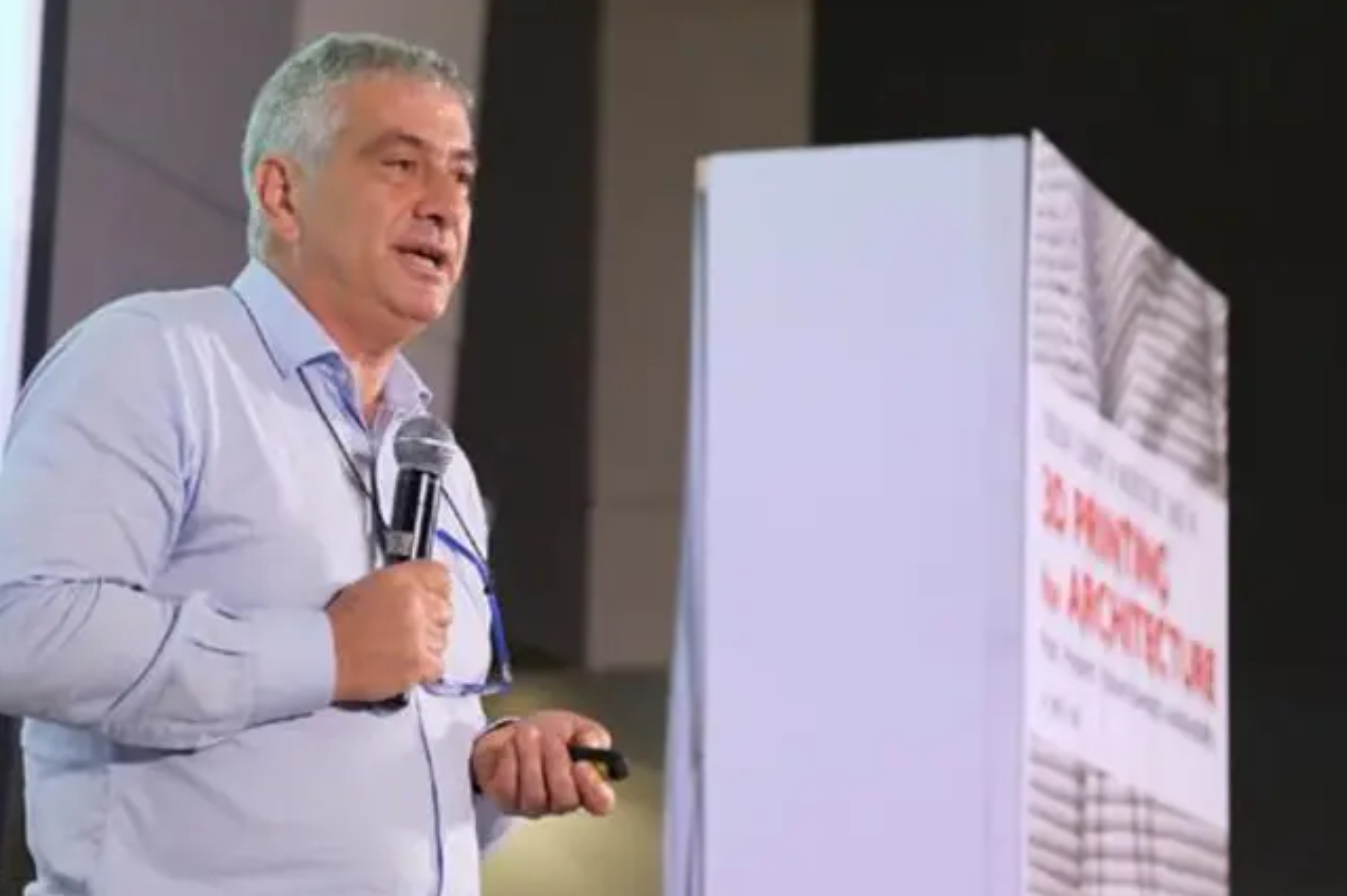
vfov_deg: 8.7
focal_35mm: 158
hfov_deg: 13.0
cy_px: 538
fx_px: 5909
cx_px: 558
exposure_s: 1/160
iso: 6400
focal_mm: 86
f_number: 3.9
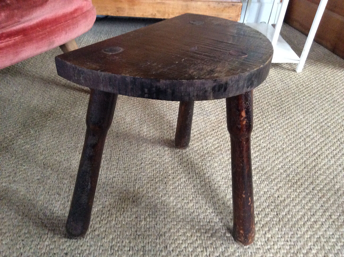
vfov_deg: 44.1
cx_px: 172
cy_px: 128
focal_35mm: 32
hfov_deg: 56.9
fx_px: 318
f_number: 2.4
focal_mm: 3.3
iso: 320
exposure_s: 1/25
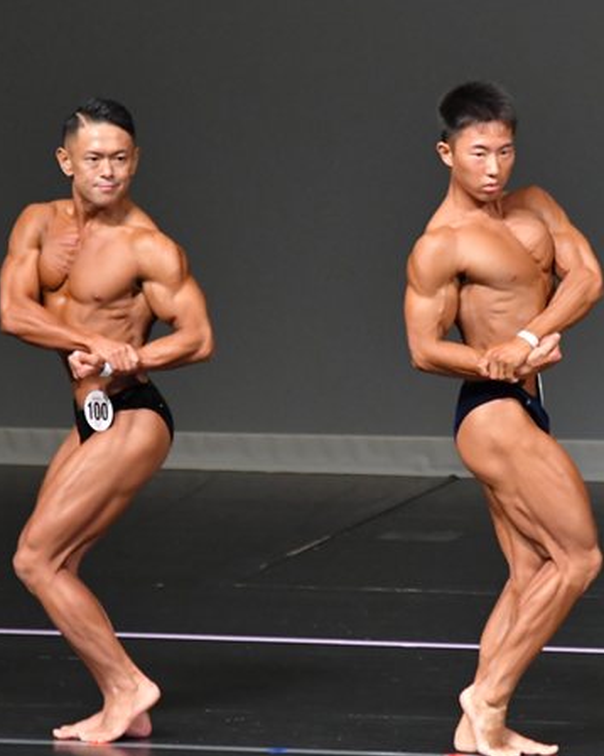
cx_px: 428
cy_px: 420
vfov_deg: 3.5
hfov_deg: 2.8
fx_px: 12522
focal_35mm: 560
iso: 5000
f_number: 5.6
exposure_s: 1/400
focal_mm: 230
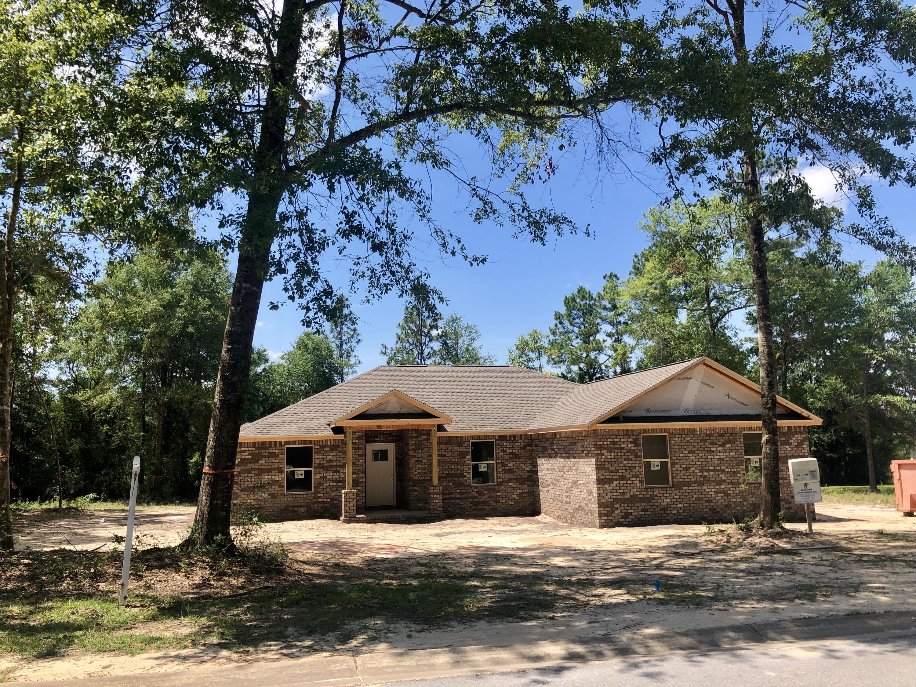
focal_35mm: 28
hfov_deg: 63.4
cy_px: 344
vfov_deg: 49.7
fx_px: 741
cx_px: 458
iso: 20
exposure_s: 1/1429
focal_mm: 4
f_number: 1.8
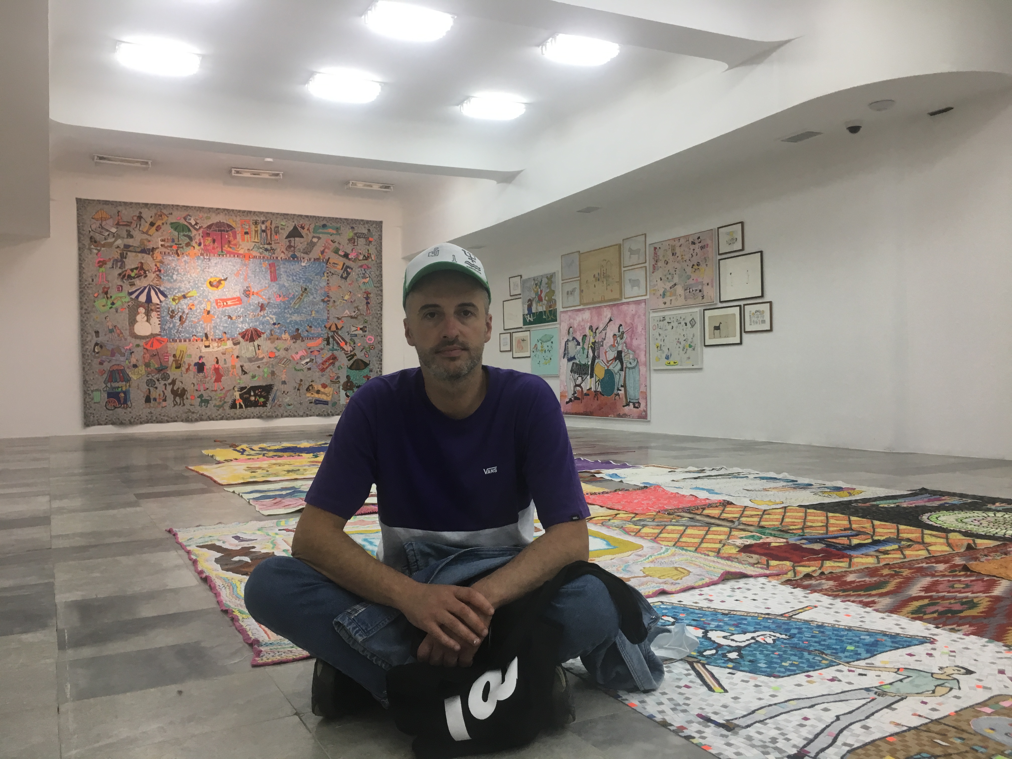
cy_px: 380
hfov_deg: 61.7
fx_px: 848
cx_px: 506
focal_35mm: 29
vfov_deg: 48.2
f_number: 2.2
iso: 40
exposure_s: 1/33
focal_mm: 4.15
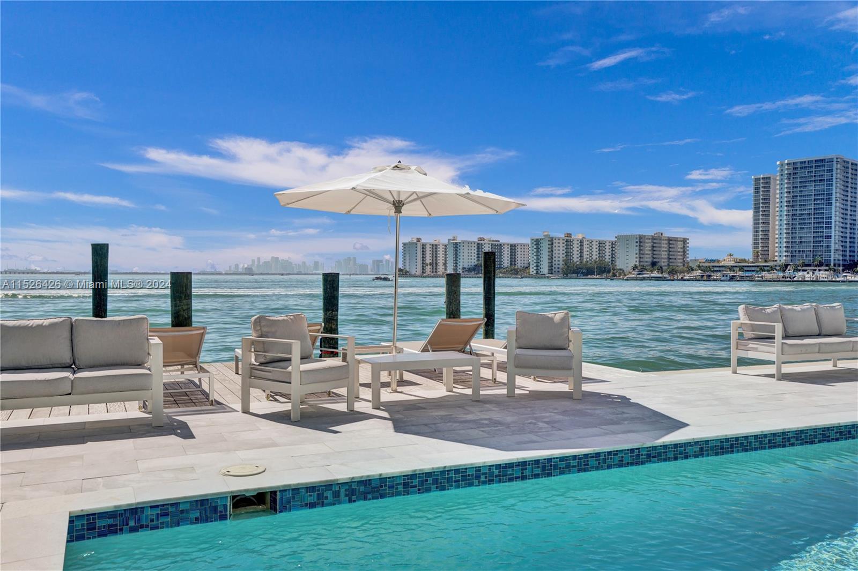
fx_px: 715
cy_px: 286
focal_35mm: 30
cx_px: 429
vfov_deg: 43.6
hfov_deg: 62.0
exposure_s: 1/250
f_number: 10
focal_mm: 30
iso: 100
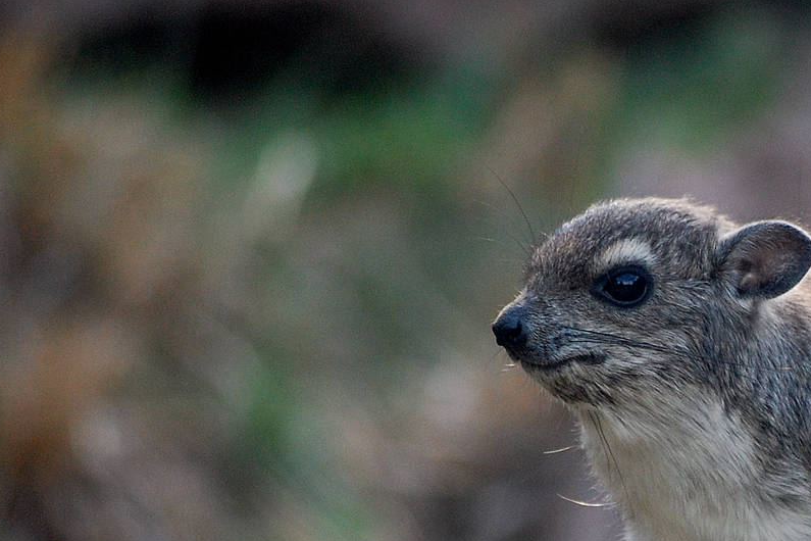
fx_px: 13583
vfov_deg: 2.3
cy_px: 457
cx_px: 767
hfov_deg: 3.4
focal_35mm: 603
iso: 800
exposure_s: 1/250
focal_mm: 200
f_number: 5.6
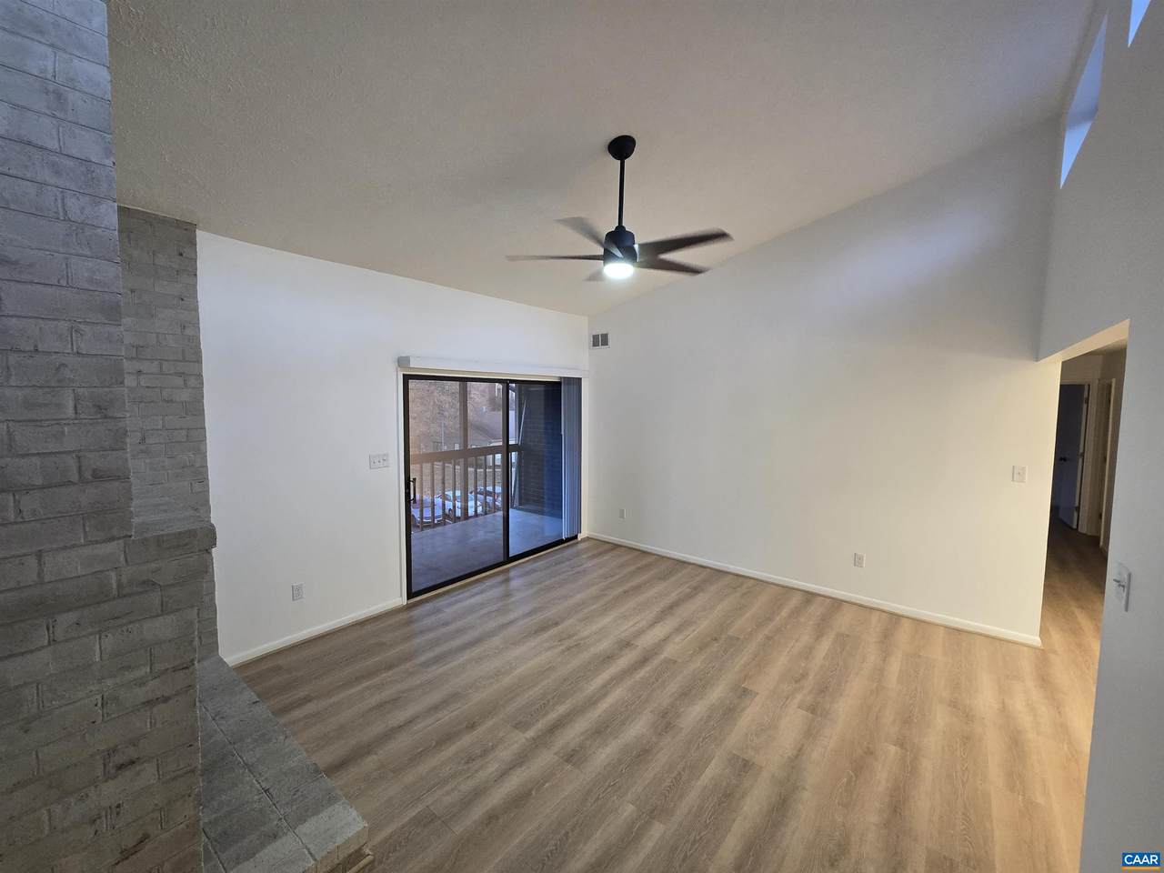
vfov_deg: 89.9
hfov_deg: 106.2
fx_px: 437
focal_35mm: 13
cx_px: 582
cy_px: 436
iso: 250
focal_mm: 2.2
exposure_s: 1/60
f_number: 2.2
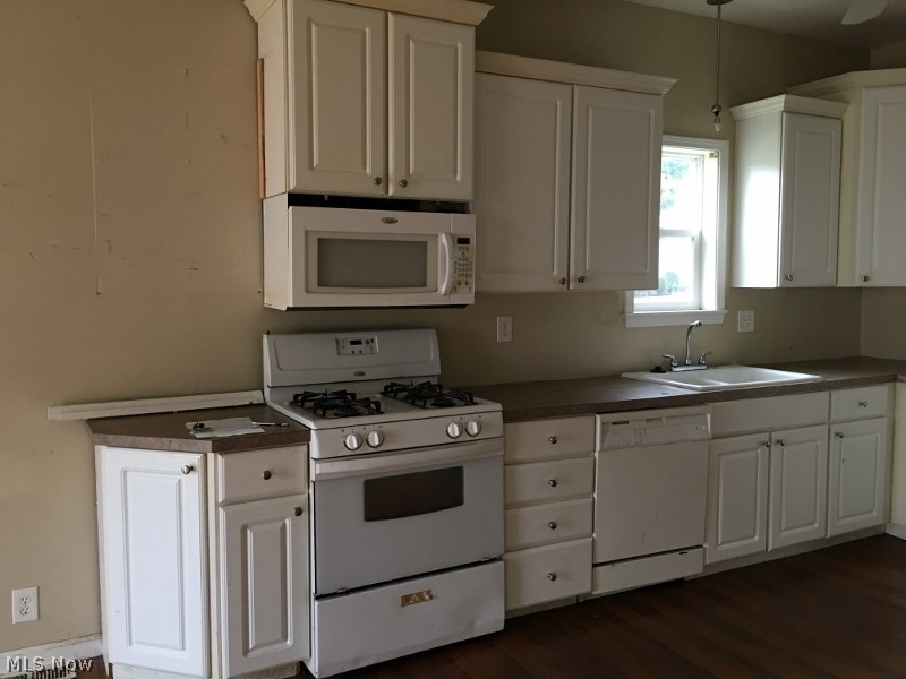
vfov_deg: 48.2
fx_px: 759
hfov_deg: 61.7
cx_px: 453
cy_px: 340
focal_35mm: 29
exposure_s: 1/15
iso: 64
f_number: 2.2
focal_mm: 4.15
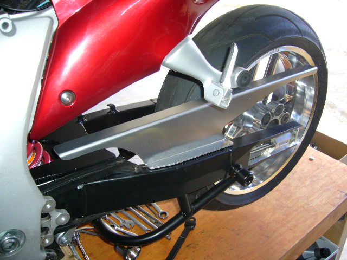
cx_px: 174
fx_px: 351
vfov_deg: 40.7
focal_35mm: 35
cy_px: 130
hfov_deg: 52.6
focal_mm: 5.8
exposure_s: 1/30
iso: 100
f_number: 2.8
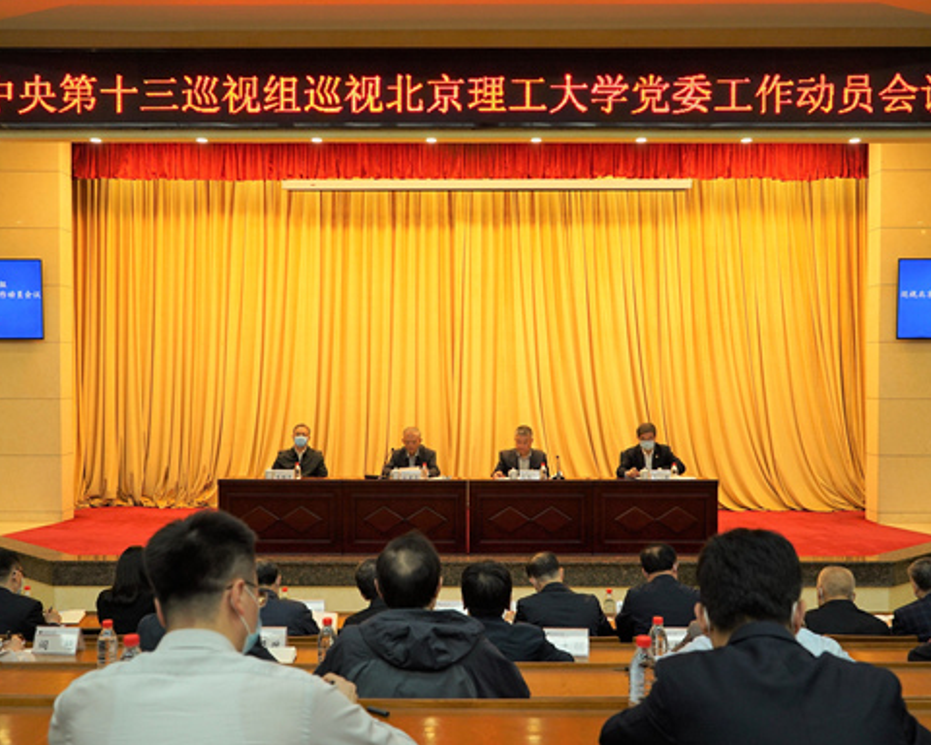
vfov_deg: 43.4
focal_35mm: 34
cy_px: 376
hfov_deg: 52.8
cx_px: 475
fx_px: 937
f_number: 4
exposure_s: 1/100
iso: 800
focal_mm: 29
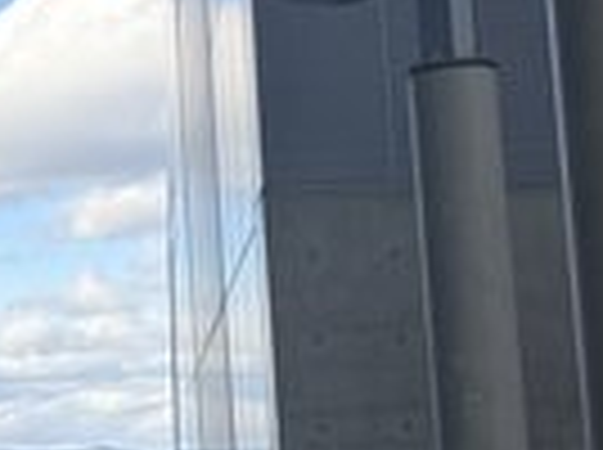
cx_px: -382
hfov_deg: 15.4
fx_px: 2000
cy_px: 166
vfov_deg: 12.8
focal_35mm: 115
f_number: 1.78
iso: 80
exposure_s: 1/2299
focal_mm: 6.76
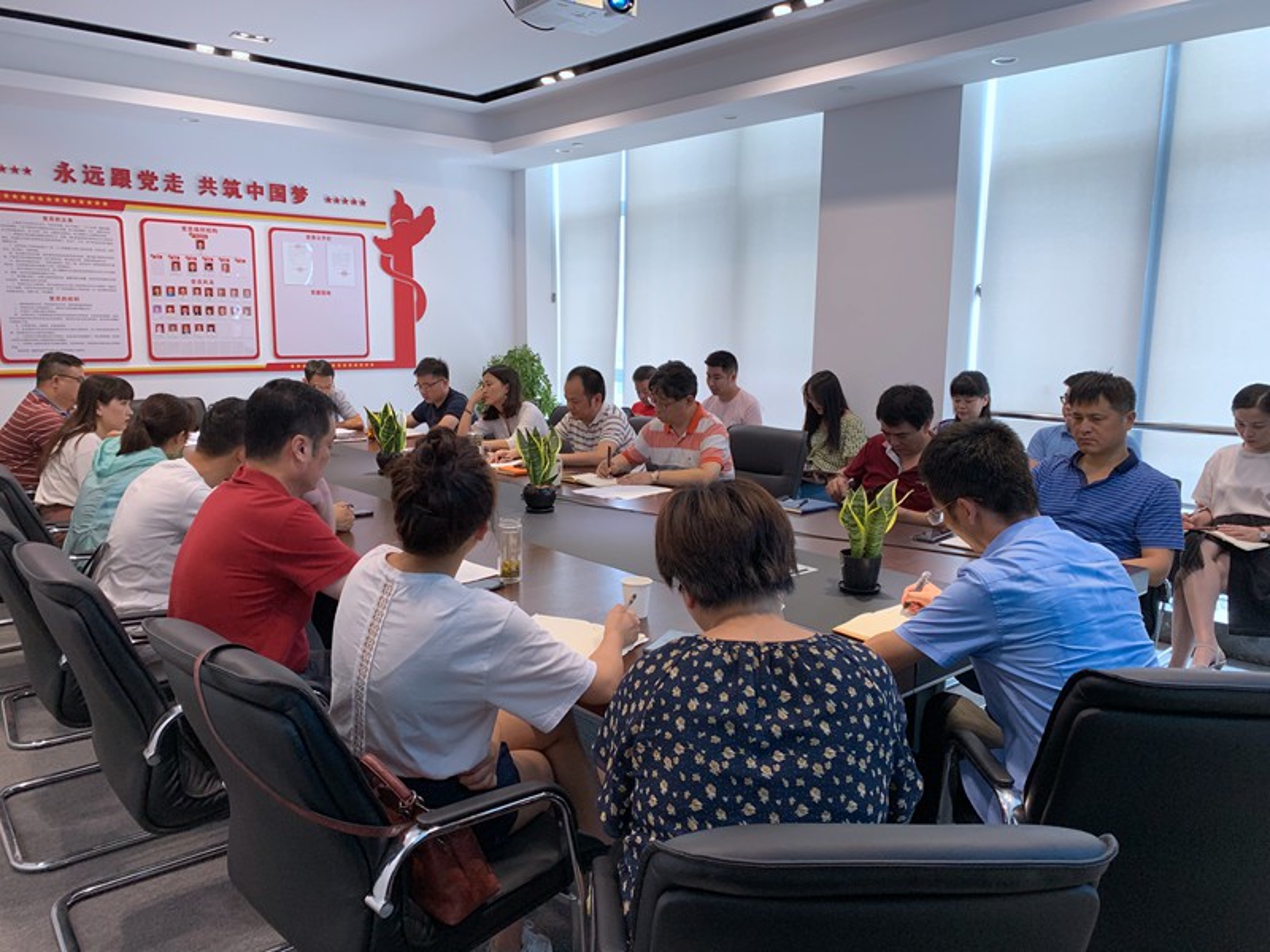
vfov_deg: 53.1
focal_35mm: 26
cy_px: 476
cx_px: 635
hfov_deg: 67.3
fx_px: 954
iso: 100
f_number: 1.8
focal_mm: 4.25
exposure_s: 1/75
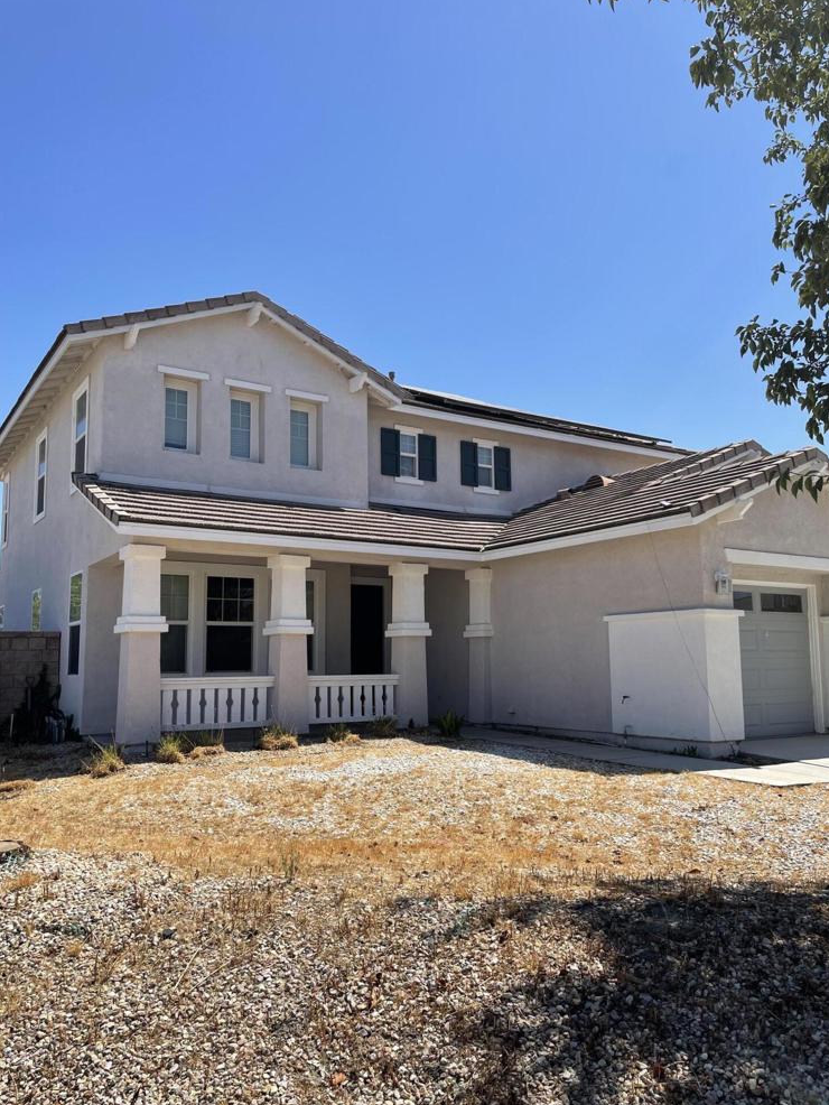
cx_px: 429
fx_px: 862
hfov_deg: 51.4
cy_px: 570
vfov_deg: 65.3
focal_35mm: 27
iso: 32
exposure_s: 1/3300
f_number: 1.6
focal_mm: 4.2
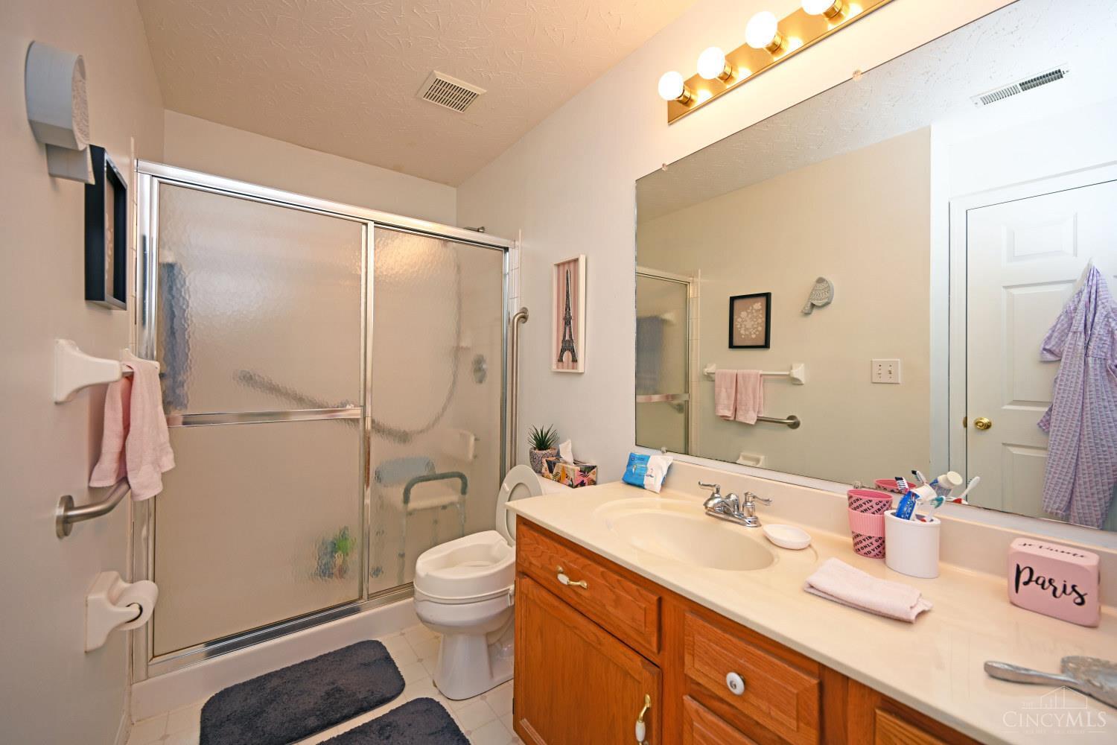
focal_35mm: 14
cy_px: 372
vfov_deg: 81.2
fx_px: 434
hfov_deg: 104.3
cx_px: 558
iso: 125
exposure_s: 1/80
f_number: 4.5
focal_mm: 14
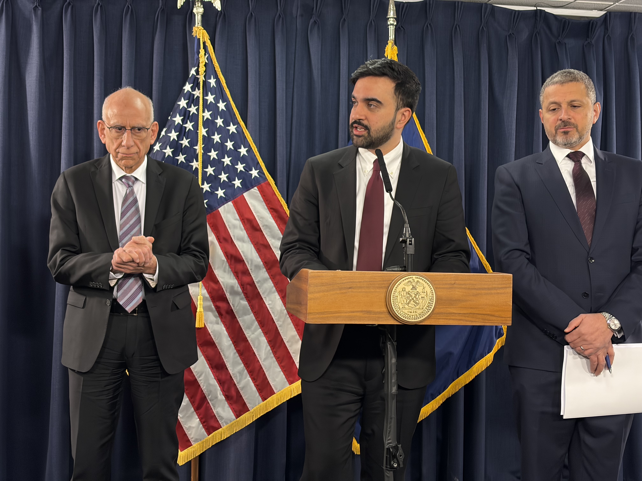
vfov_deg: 28.0
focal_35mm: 52
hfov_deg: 36.8
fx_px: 964
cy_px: 240
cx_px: 321
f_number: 1.6
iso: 125
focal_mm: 5.96
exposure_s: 1/60
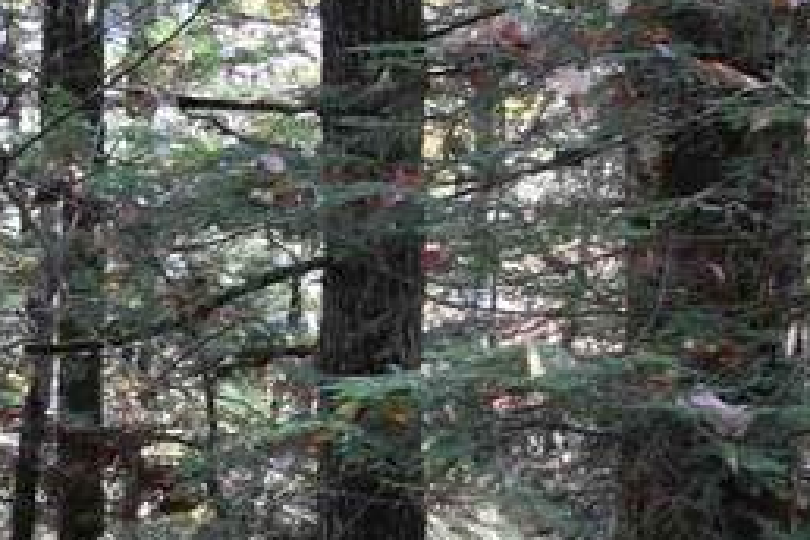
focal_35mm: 149
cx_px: -433
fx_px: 3352
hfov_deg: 13.0
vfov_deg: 8.8
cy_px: 994
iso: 400
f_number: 4.5
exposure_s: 1/80
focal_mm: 20
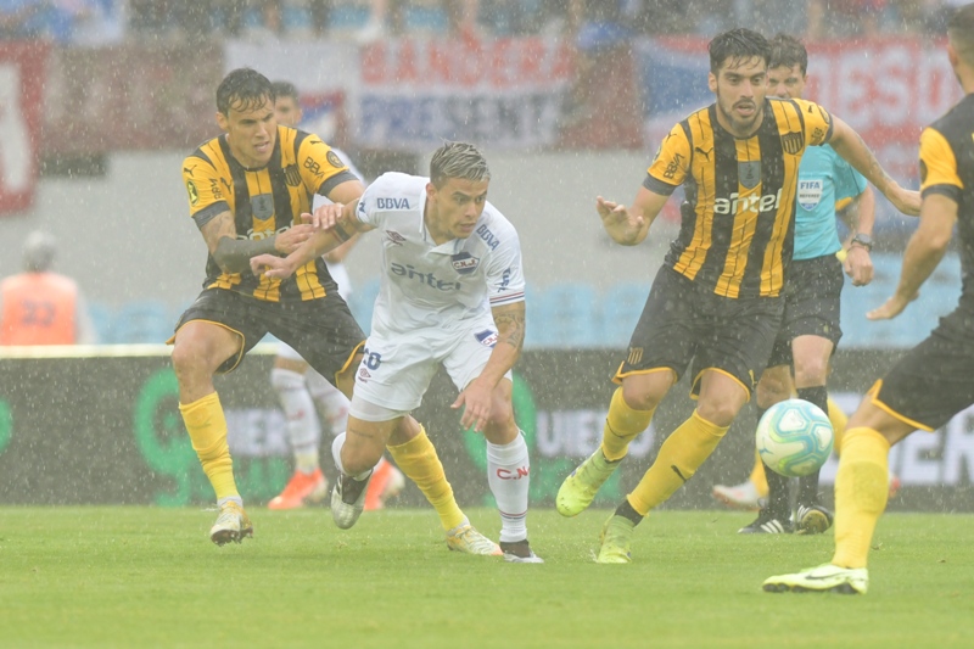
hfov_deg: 4.6
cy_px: 324
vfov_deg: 3.1
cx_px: 487
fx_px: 12172
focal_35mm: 450
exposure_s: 1/640
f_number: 4.5
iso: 1000
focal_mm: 300
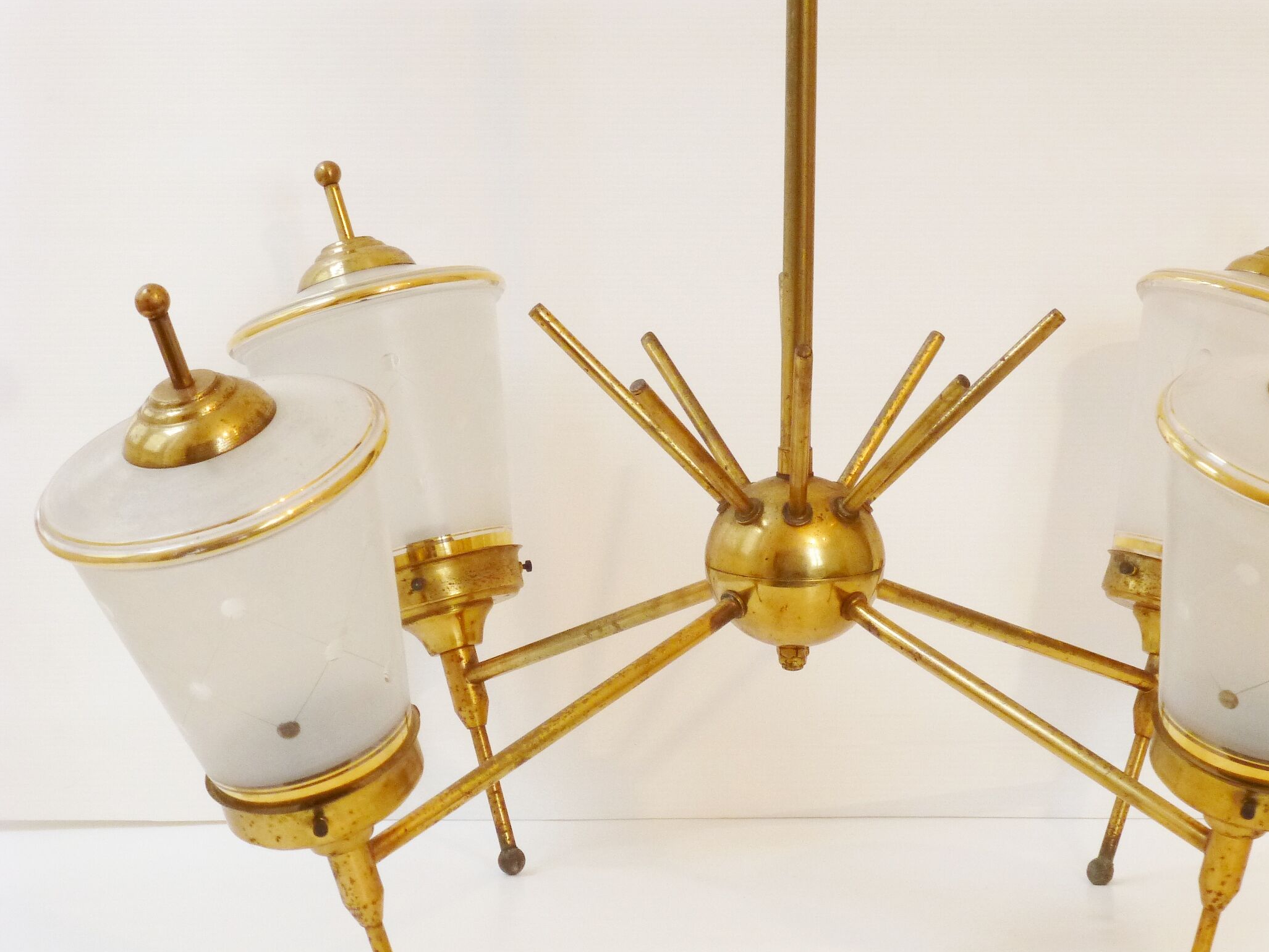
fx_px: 3886
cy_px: 552
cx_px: 771
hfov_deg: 18.5
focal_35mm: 106
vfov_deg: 14.0
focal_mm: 15.1
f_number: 5.2
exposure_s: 1/60
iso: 320
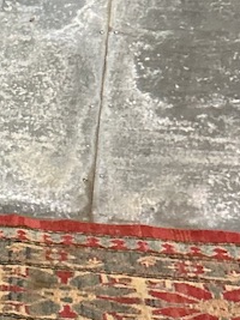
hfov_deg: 9.8
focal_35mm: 139
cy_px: 153
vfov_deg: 14.2
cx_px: -257
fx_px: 1286
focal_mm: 3
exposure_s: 1/50
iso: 200
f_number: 1.8
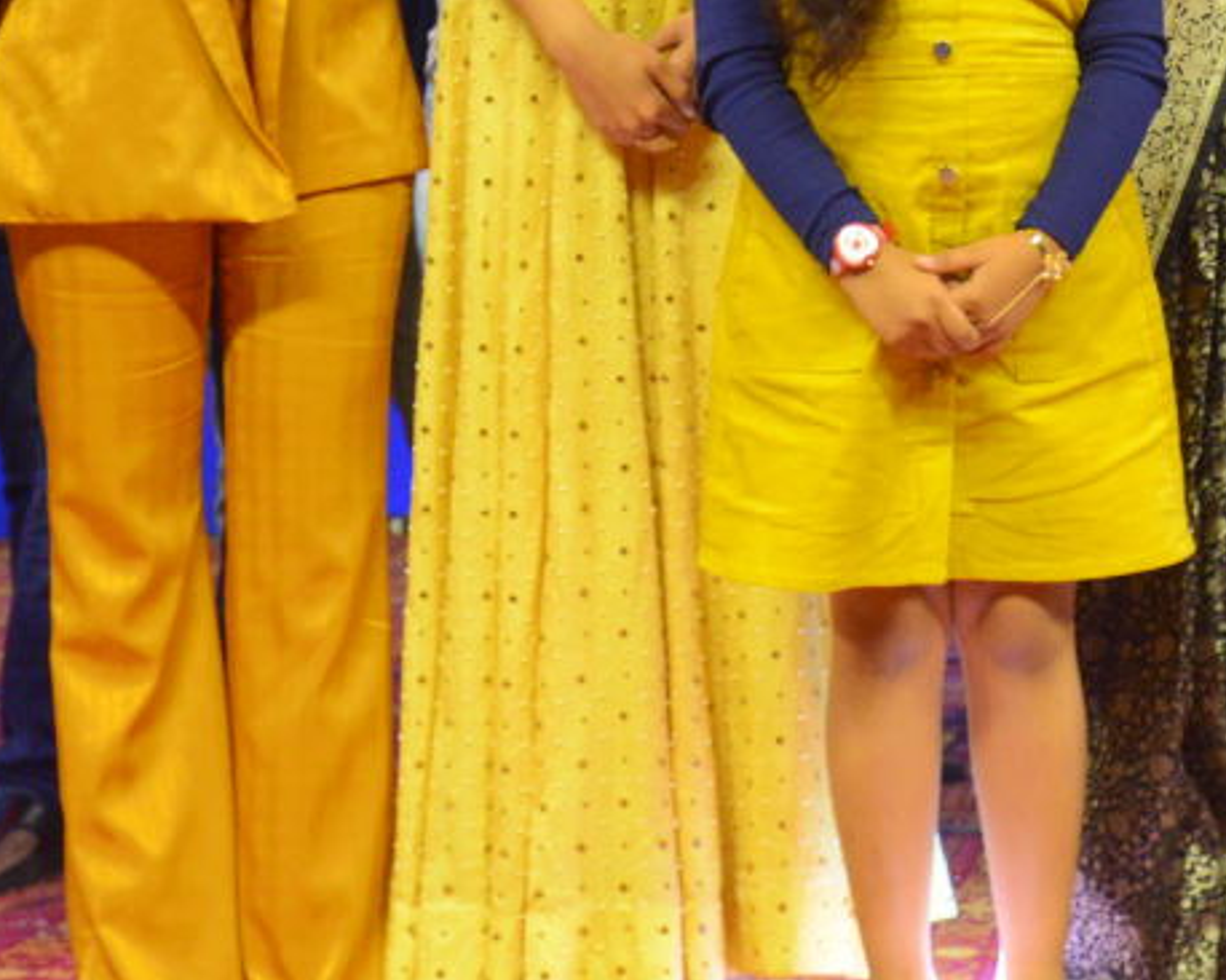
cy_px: -95
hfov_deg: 11.7
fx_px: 5948
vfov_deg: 9.3
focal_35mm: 164
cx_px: 1055
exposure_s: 1/125
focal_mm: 50
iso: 3200
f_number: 5.6
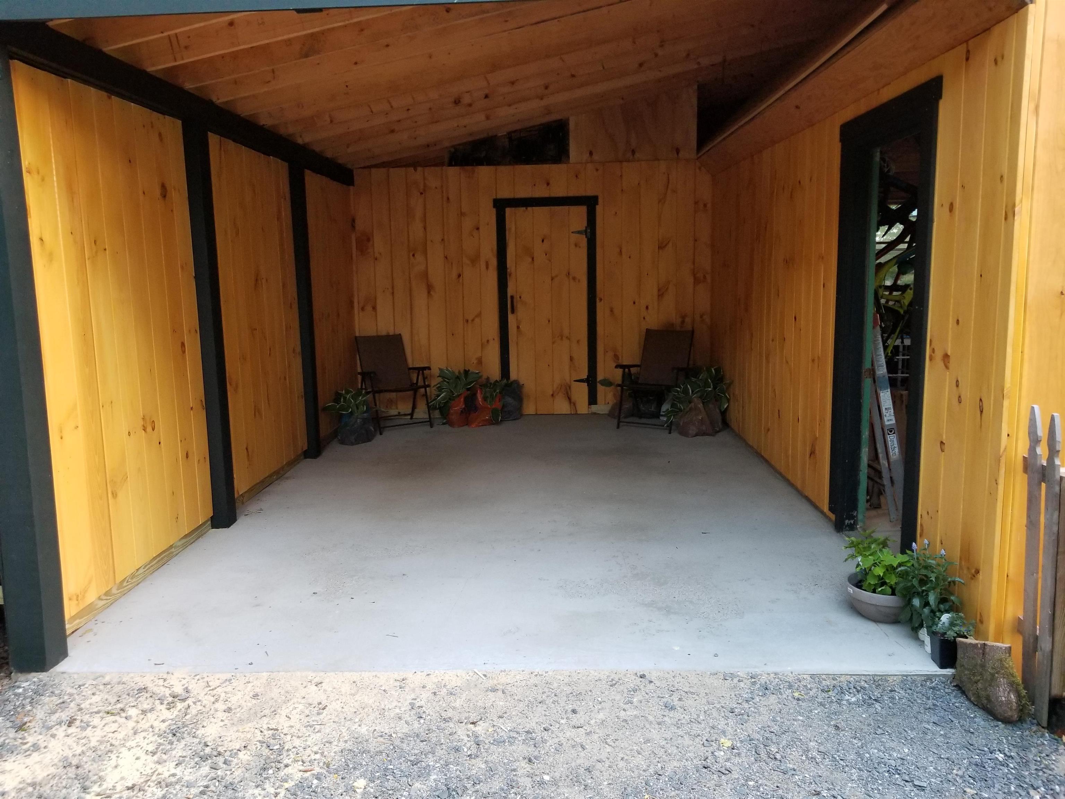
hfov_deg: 67.3
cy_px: 400
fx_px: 800
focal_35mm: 26
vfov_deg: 53.1
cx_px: 532
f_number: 1.7
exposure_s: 1/30
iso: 200
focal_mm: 4.25
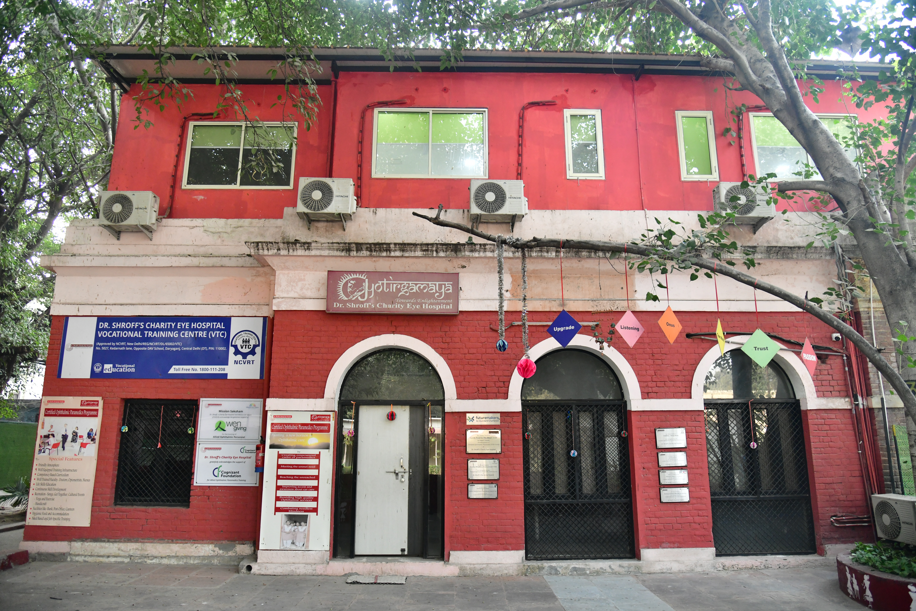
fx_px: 611
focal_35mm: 24
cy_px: 306
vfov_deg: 53.1
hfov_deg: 73.7
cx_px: 458
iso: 1600
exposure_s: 1/160
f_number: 4
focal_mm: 24
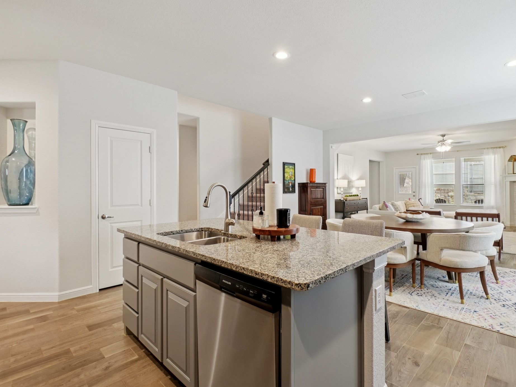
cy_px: 194
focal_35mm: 17
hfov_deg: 90.4
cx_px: 295
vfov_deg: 74.7
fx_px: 253
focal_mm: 10
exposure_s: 1/6
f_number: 8
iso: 400
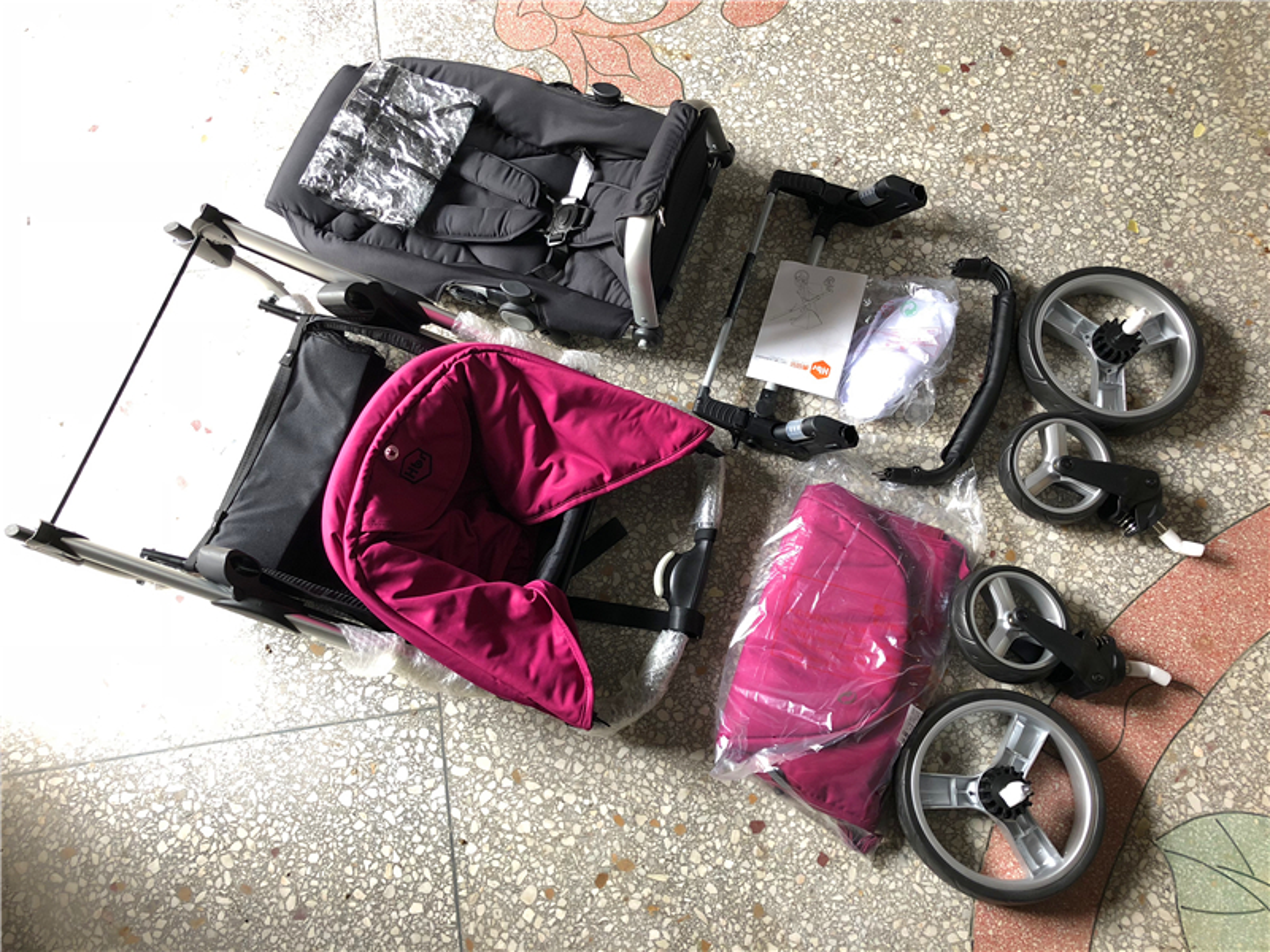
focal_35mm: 28
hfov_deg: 63.4
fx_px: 1027
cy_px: 476
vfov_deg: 49.7
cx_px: 635
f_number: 1.8
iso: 40
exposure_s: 1/15
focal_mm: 3.99
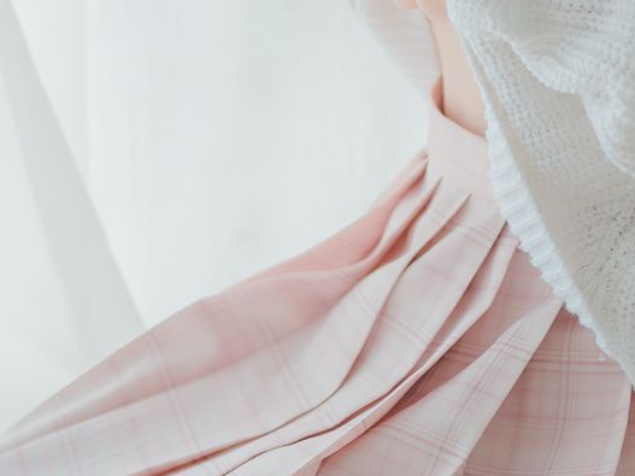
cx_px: 483
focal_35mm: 115
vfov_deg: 12.6
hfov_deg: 17.0
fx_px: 2109
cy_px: -58
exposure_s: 1/80
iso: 1000
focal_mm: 35
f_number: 1.8
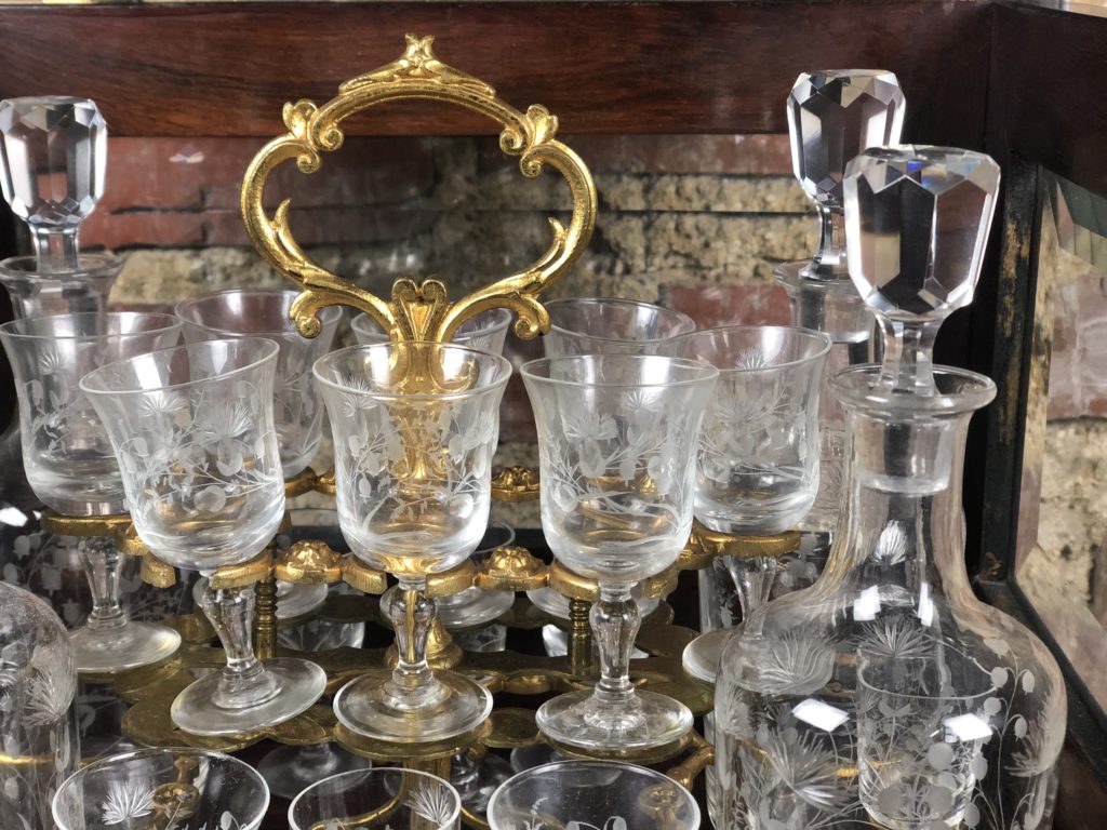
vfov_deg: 28.0
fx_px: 1663
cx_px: 554
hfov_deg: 36.8
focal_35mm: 52
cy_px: 415
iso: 100
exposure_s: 1/50
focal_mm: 6
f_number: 2.4
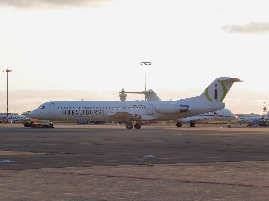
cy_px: 100
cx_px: 134
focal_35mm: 137
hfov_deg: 14.4
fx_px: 1064
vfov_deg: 10.8
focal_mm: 24.4
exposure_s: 1/125
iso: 100
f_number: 6.3
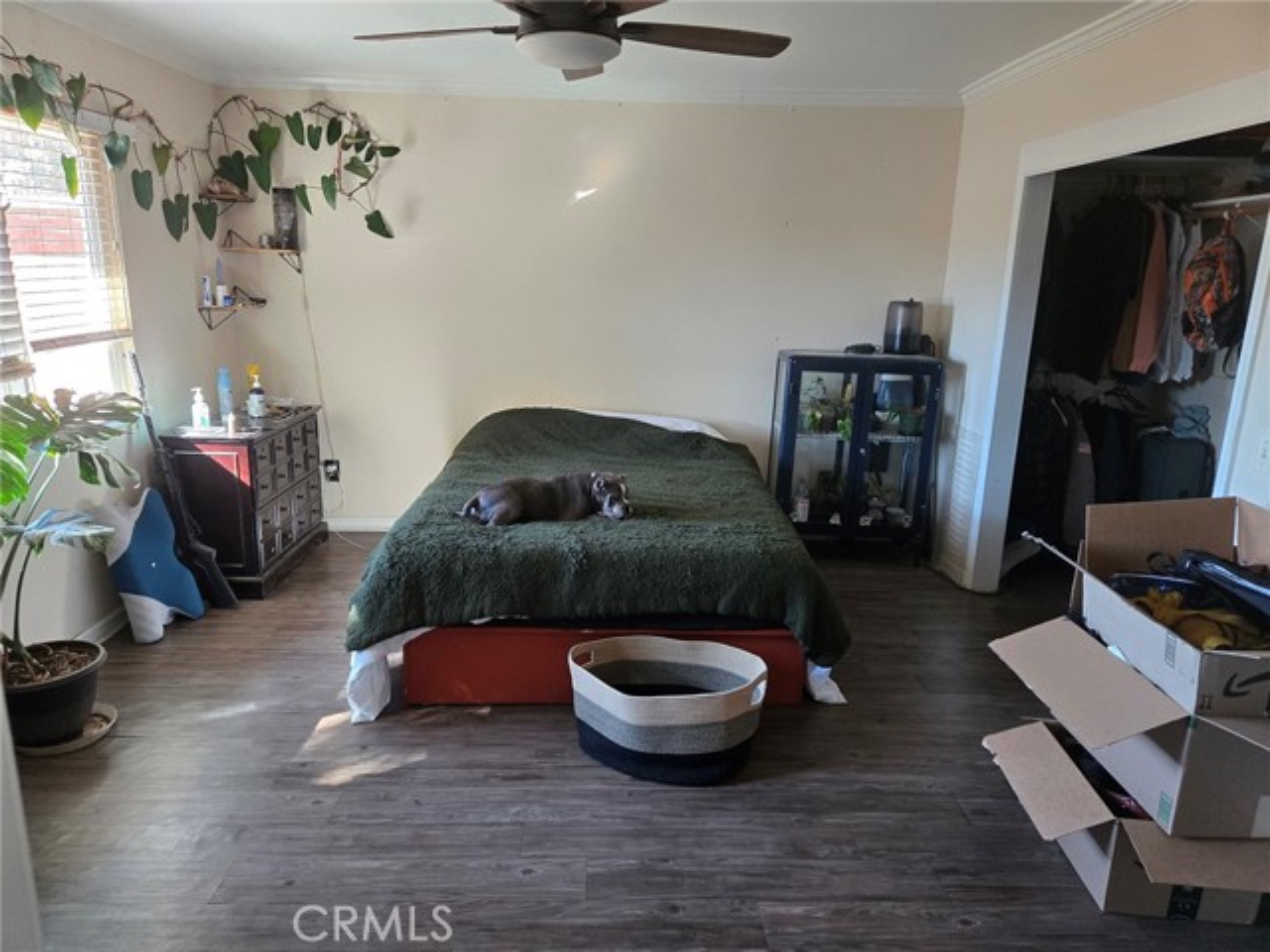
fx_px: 844
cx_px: 635
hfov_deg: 73.9
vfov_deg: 58.9
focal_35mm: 23
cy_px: 476
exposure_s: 1/120
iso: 400
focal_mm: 5.4
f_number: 1.8
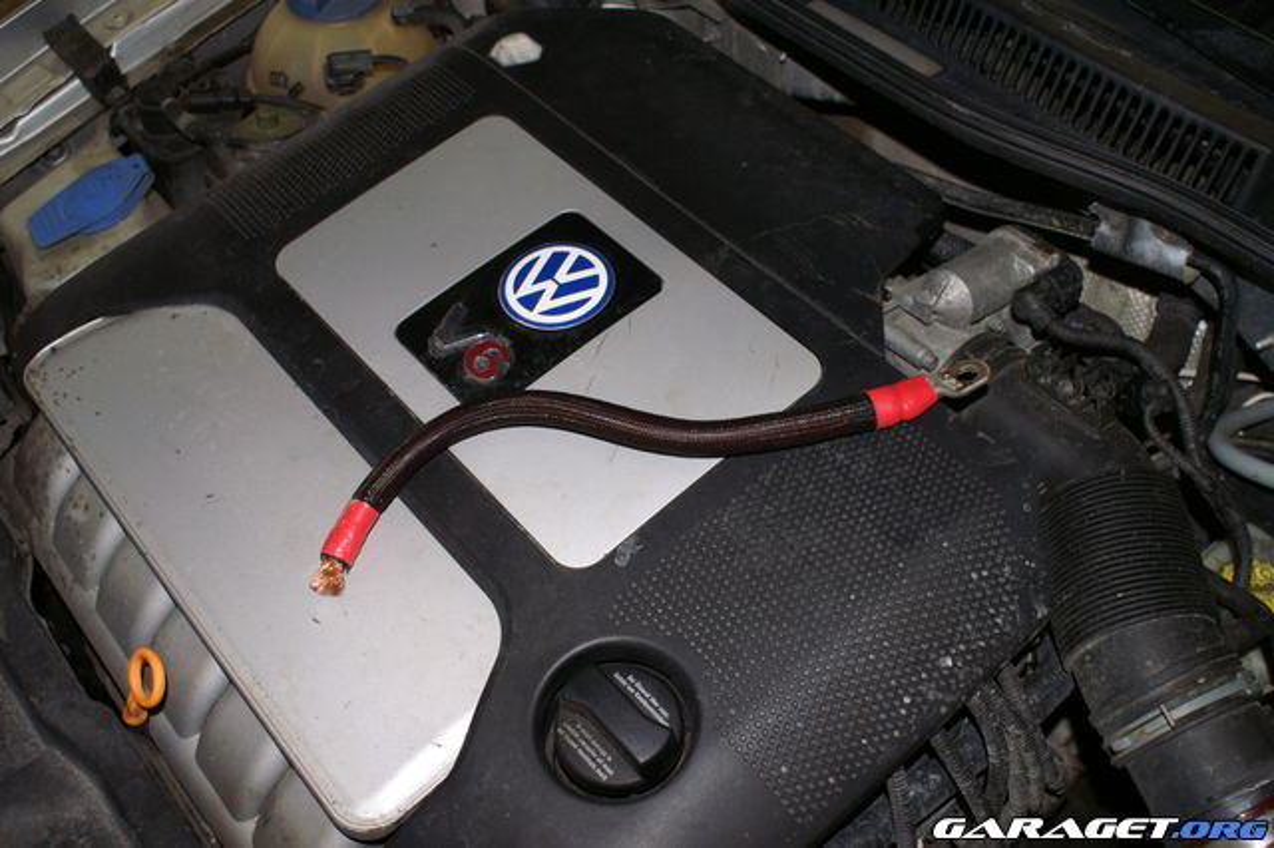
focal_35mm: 36
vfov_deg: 36.8
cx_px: 637
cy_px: 424
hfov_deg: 53.2
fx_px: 1273
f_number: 4.5
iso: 400
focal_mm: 24
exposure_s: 1/60
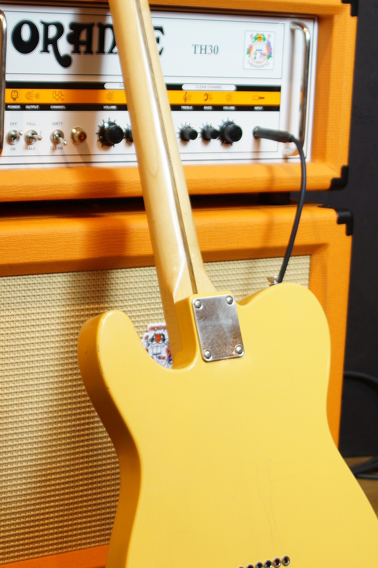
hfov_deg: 16.2
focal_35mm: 84
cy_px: 258
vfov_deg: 24.2
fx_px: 1323
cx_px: 152
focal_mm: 30
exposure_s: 1/10
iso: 100
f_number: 5
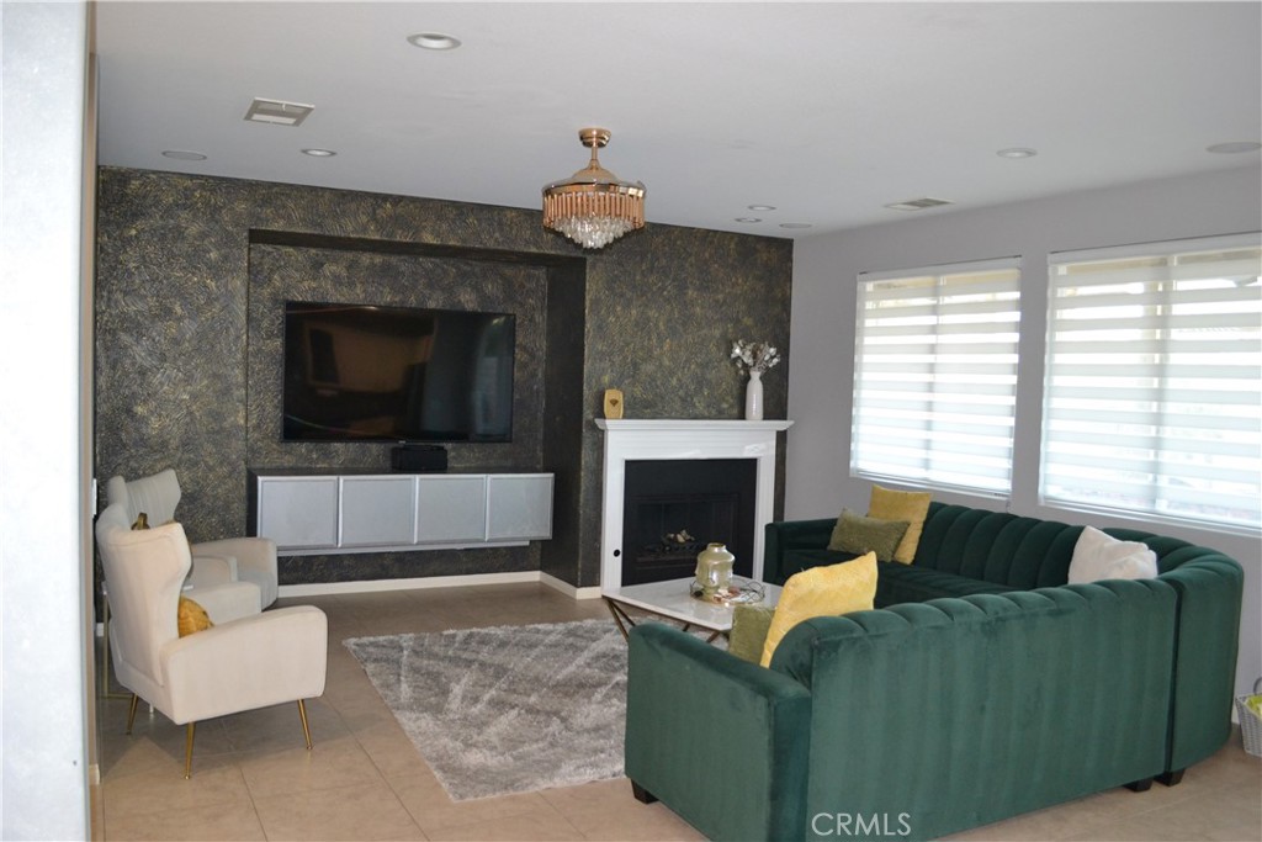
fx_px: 947
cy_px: 421
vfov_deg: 47.9
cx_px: 631
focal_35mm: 27
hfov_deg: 67.4
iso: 1000
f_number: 3.5
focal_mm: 18
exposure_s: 1/60
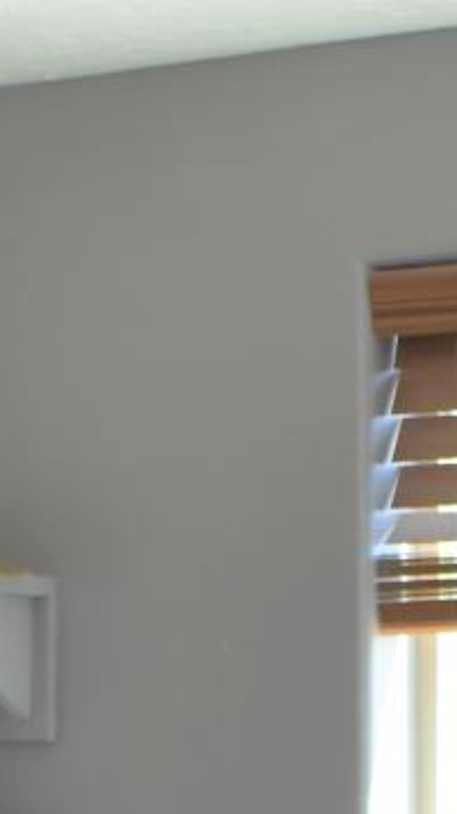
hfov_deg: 7.6
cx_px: -22
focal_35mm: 158
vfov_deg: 12.9
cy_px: 1201
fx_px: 3409
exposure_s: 1/60
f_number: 3.5
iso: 200
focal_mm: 18
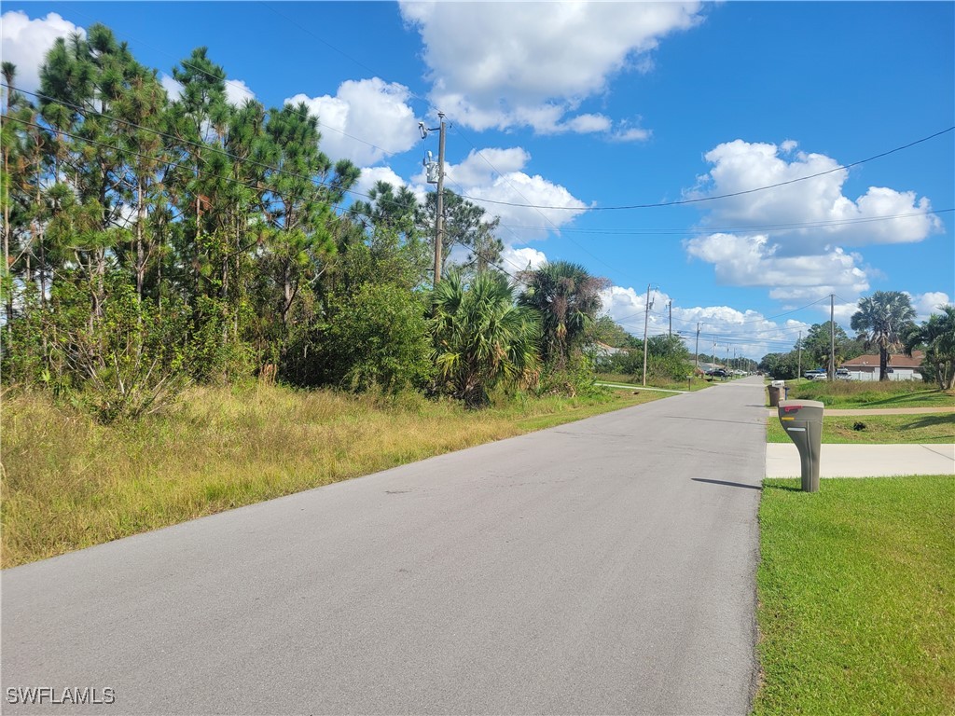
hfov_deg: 67.3
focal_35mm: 26
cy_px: 358
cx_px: 478
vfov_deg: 53.1
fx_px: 717
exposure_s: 1/2586
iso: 40
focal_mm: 5.4
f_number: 1.8
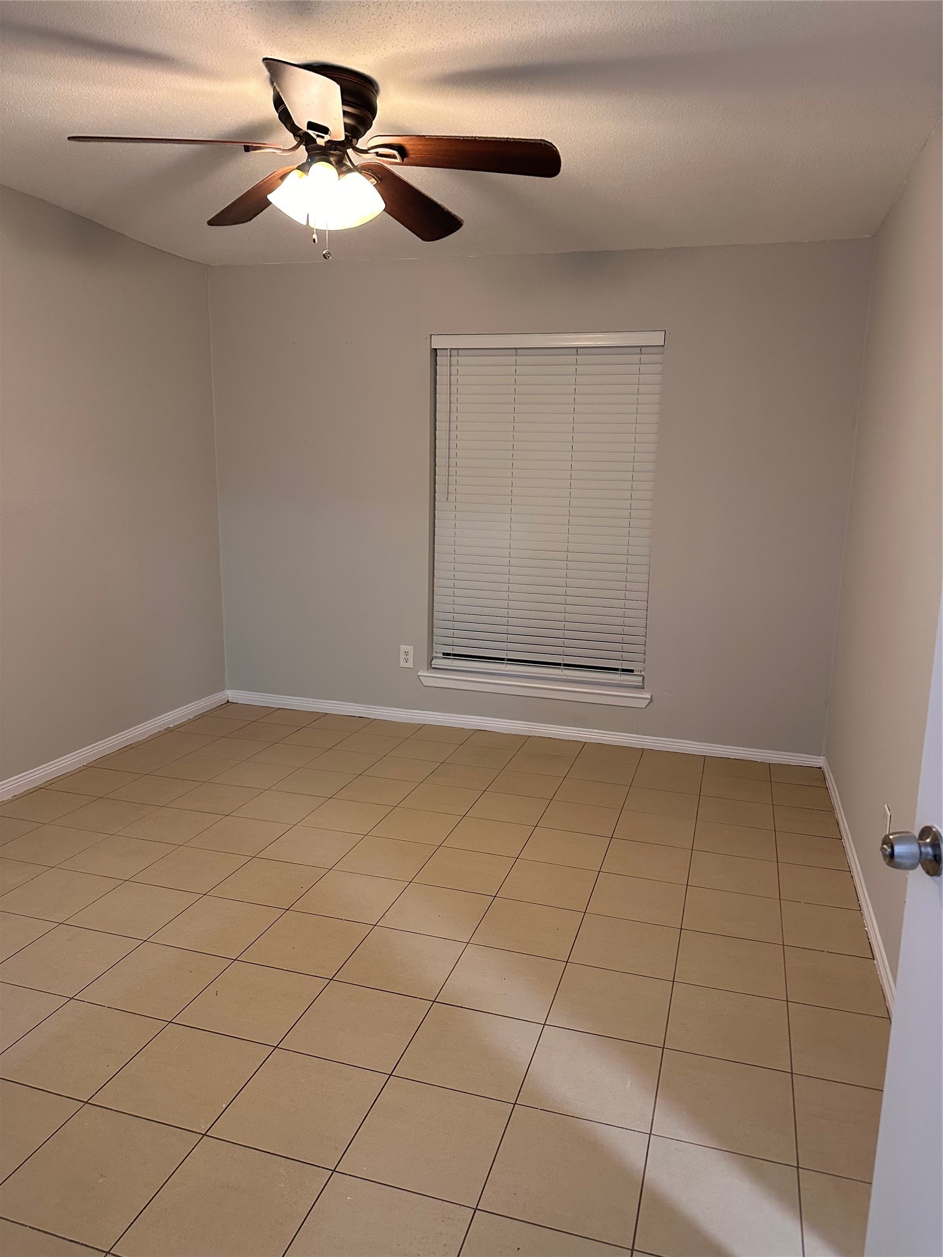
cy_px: 628
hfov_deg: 56.8
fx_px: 872
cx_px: 472
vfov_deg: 71.6
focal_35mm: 24
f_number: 1.78
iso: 250
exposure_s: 1/60
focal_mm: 6.86
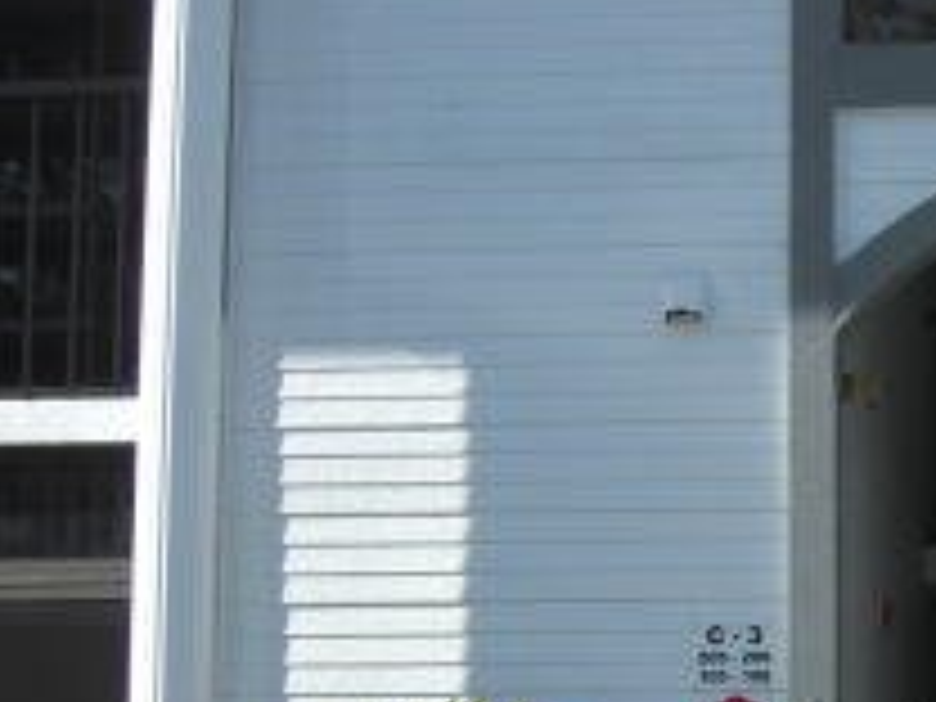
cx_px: 1184
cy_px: 626
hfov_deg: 16.0
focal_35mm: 117
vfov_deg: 12.6
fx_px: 3164
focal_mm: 7.9
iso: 80
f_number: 4
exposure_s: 1/400
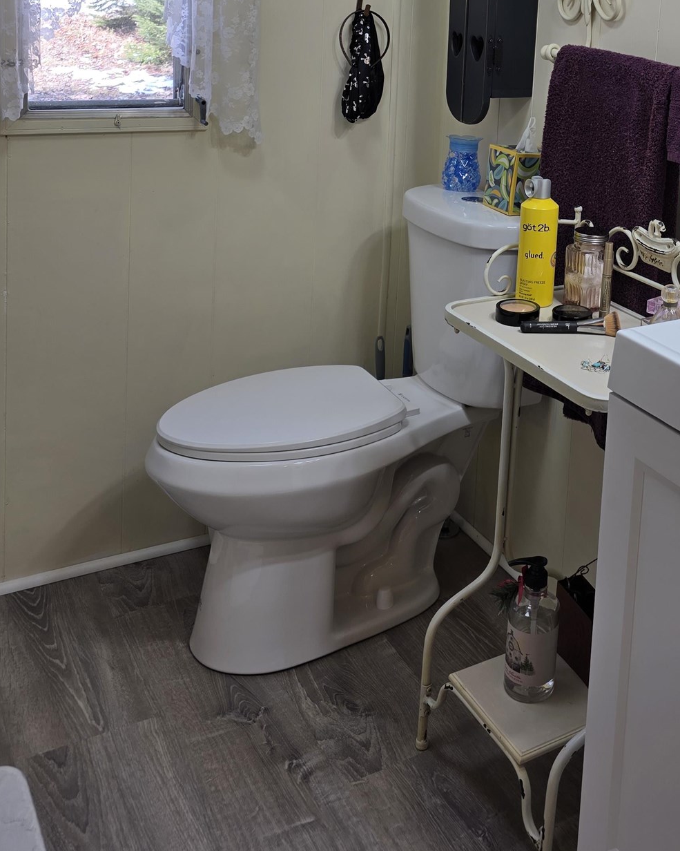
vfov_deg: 41.0
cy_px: 115
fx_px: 1057
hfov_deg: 34.4
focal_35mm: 42
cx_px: 559
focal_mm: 6.3
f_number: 1.7
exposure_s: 1/120
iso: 16
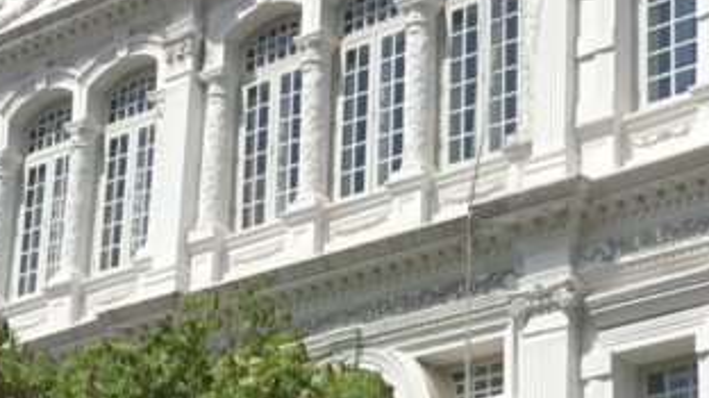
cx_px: 366
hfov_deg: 19.3
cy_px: 437
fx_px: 2085
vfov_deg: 10.8
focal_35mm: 111
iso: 25
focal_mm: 3.3
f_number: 2.4
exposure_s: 1/2469
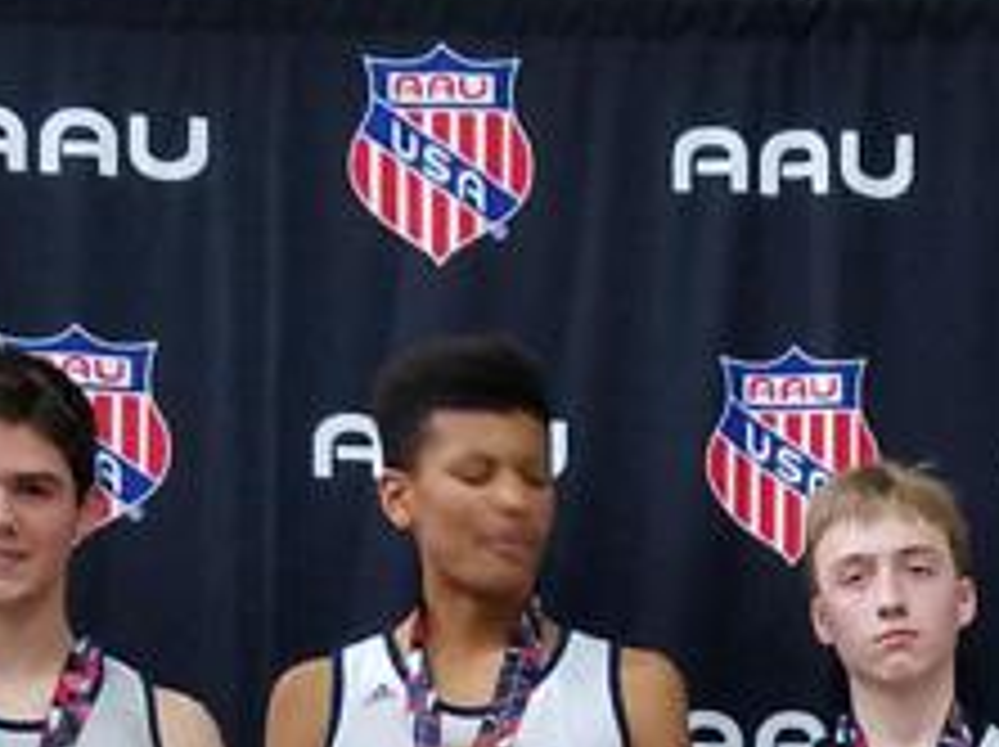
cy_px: 1224
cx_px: 1170
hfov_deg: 15.9
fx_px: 3459
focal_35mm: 120
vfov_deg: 11.6
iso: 200
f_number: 1.7
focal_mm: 4.2
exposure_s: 1/24
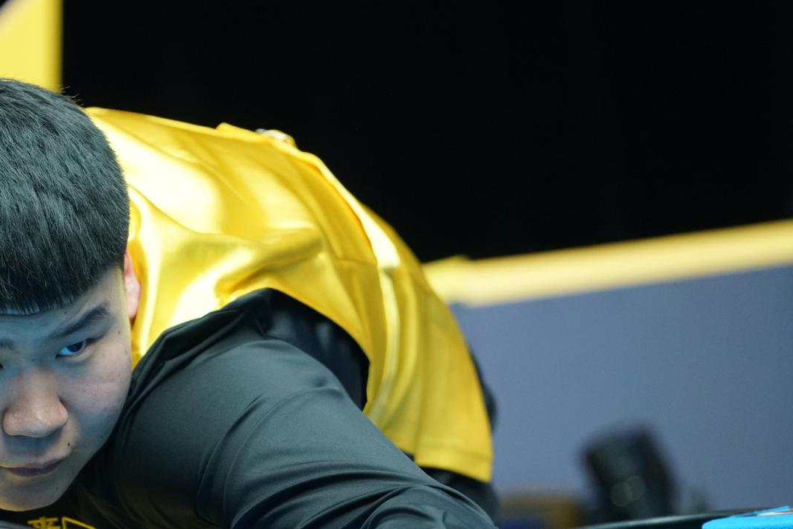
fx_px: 8393
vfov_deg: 3.6
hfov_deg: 5.4
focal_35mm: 381
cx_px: 144
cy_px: 393
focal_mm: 200
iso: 2000
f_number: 4
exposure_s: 1/200
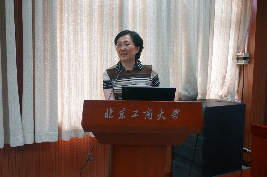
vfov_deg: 35.4
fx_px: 278
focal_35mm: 38
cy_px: 88
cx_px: 134
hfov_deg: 51.3
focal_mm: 25
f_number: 4.5
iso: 3200
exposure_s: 1/125
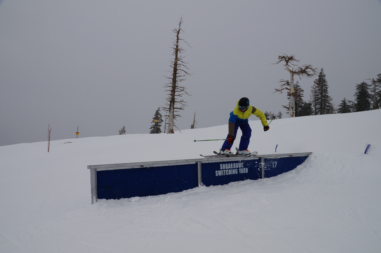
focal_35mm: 30
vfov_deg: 43.5
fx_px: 317
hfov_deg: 62.0
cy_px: 126
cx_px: 190
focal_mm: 20
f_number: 13
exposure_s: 1/250
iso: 100
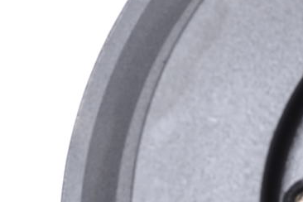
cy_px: 228
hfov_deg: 11.3
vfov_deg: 8.0
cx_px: 534
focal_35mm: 170
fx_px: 1431
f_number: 11
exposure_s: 1/60
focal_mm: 18
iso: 200
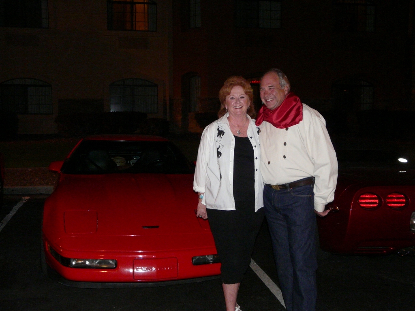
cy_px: 156
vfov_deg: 37.7
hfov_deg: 49.0
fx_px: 456
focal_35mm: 38
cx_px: 208
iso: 400
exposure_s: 1/40
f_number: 2.8
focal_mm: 6.3
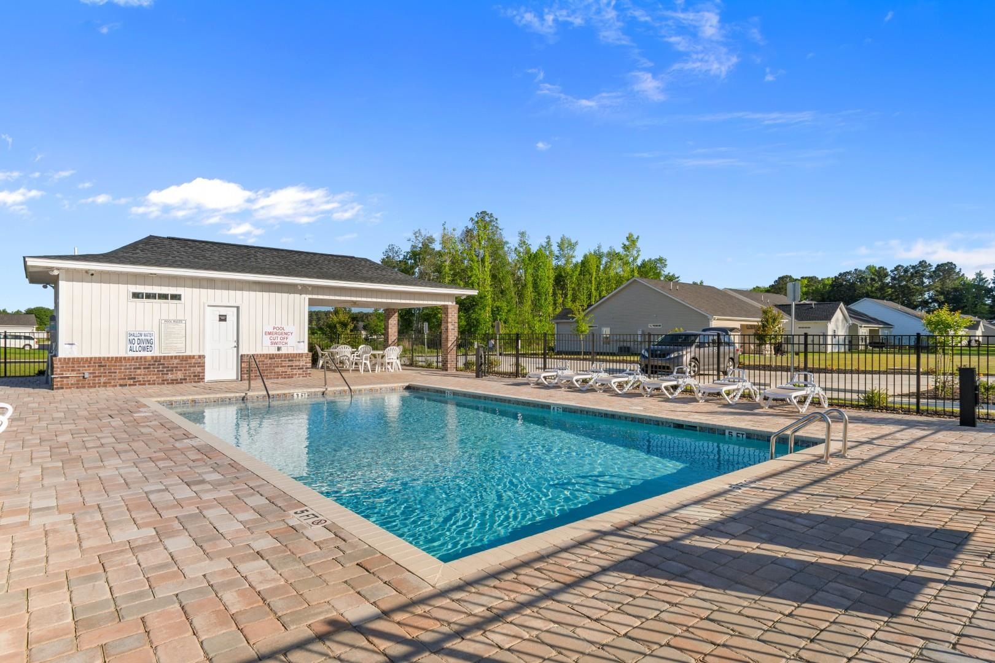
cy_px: 332
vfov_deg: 64.6
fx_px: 525
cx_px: 498
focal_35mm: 19
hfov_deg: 86.9
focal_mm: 13
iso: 100
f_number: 10
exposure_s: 1/400
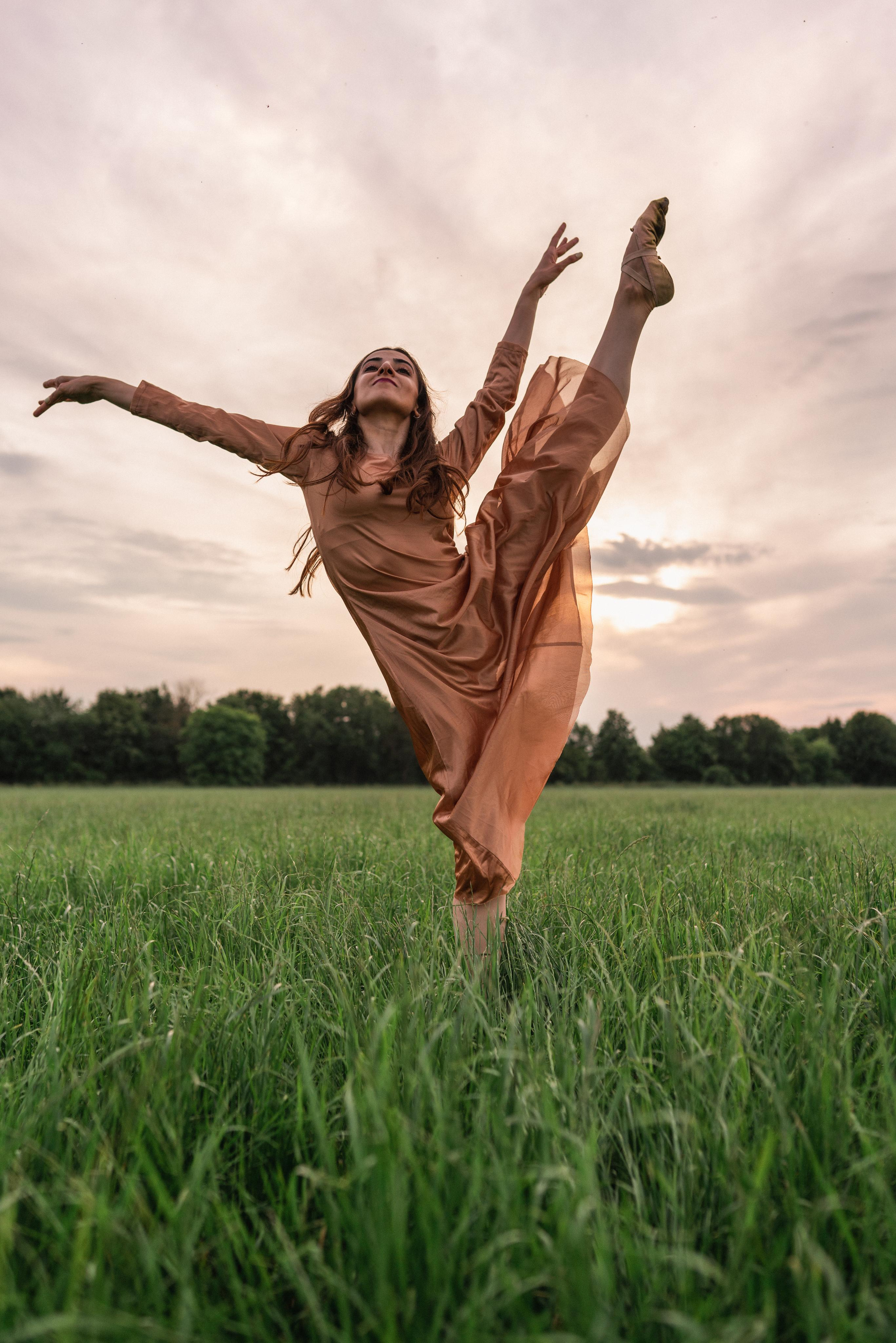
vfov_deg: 54.4
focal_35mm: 35
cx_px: 448
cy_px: 672
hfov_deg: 37.9
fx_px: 1306
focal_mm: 35
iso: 320
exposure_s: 1/1000
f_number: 2.8
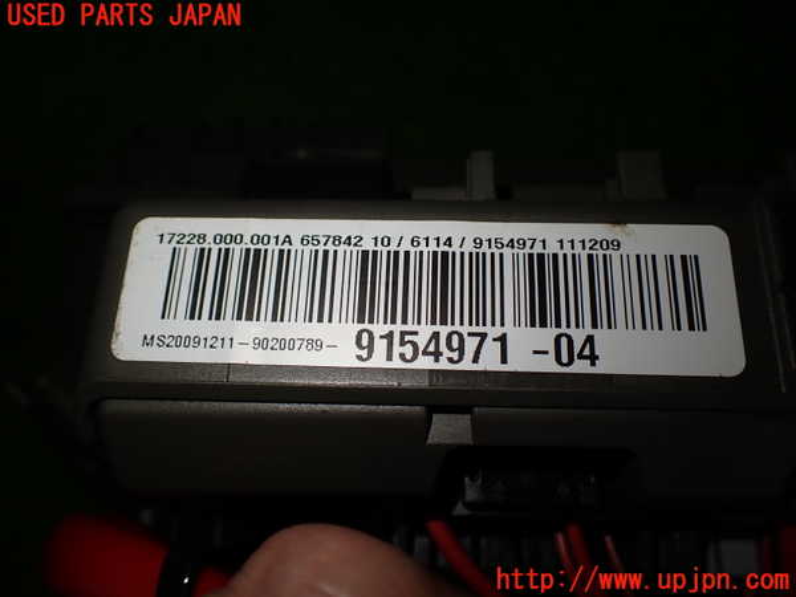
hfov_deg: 60.0
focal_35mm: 30
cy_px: 298
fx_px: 690
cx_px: 398
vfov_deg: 46.8
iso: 100
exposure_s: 1/125
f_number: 2.3
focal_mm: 5.4
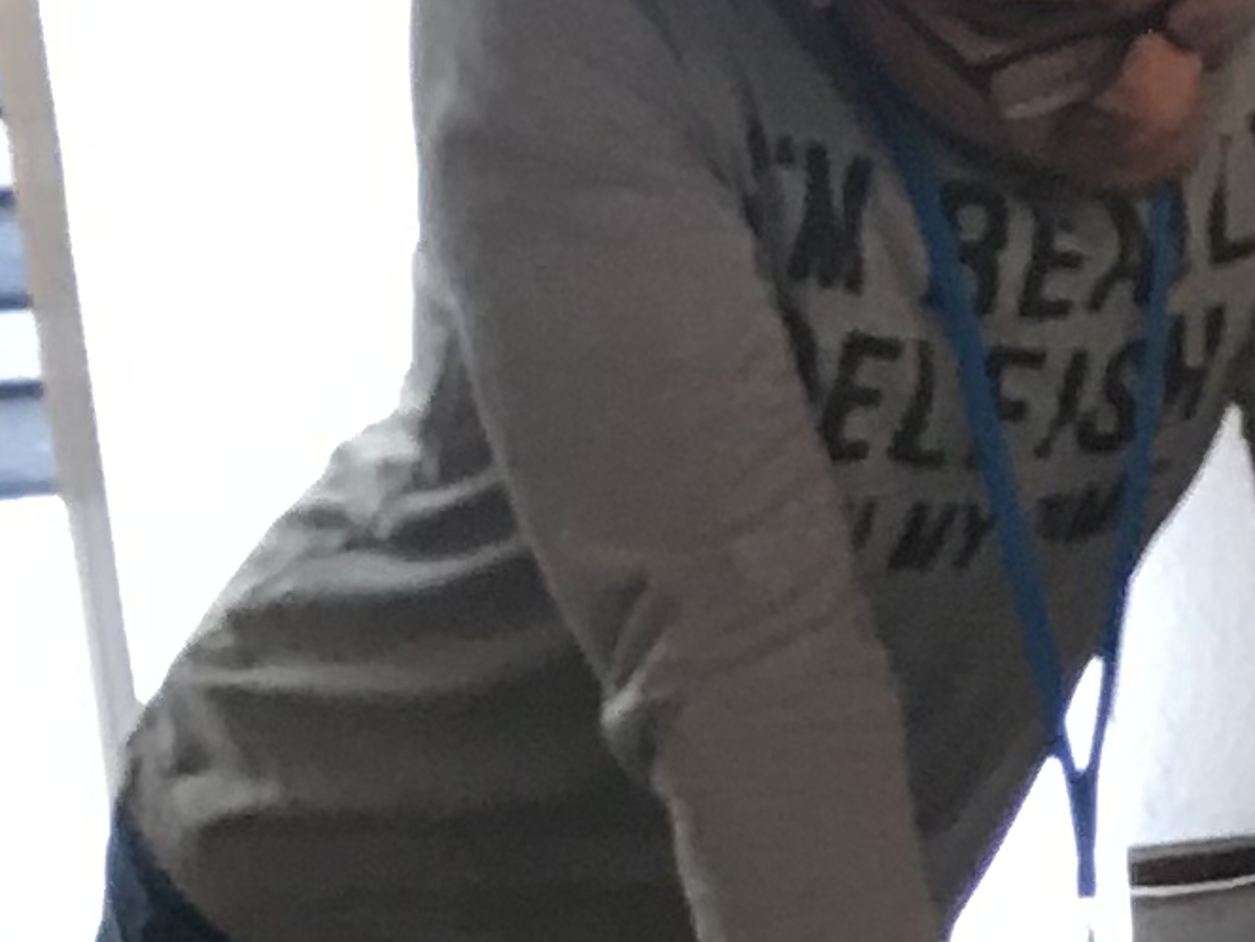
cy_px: 2387
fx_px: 6163
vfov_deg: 8.0
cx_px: 2448
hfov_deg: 10.7
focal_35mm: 170
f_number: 1.8
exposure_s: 1/15
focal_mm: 3.99
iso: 40
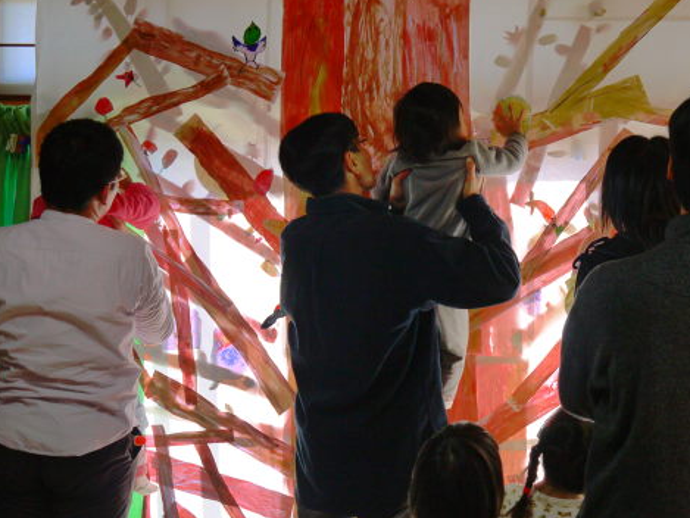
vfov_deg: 22.9
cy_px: 216
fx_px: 1276
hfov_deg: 30.1
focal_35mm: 64
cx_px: 435
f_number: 4.6
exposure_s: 1/100
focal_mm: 25
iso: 400
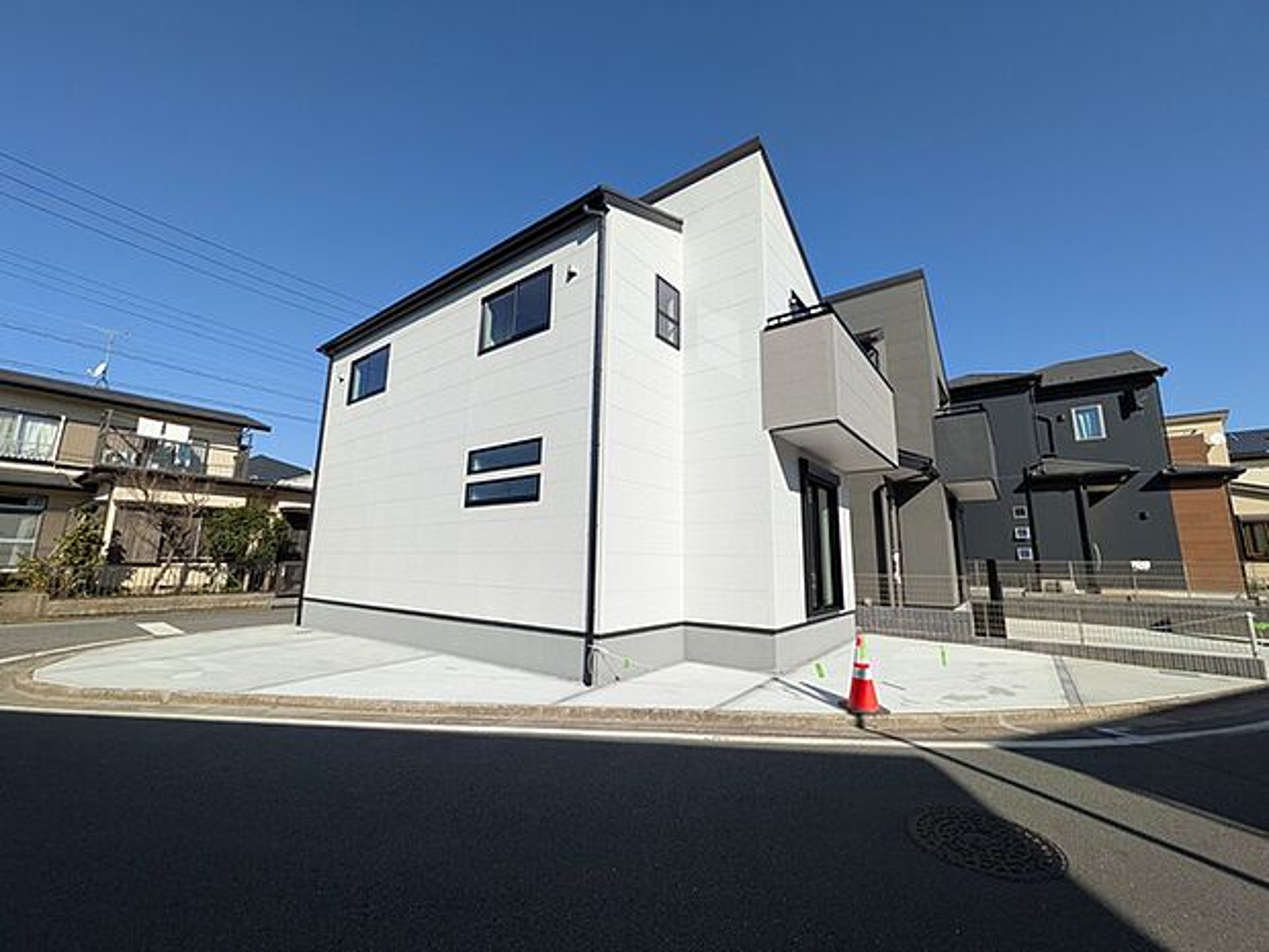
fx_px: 513
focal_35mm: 14
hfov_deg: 102.1
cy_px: 476
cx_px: 634
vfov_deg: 85.7
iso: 55
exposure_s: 1/2188
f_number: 2.2
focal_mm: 1.83
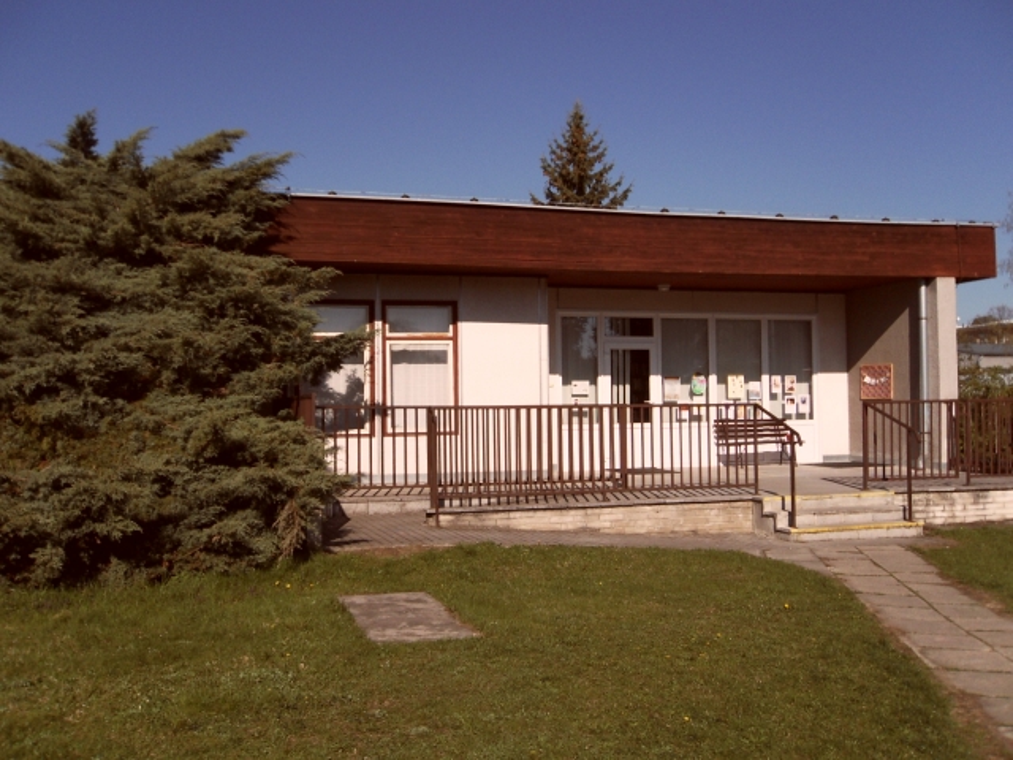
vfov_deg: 40.7
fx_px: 1024
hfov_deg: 52.6
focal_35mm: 35
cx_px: 506
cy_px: 380
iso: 80
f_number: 8.2
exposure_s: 1/350
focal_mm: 6.3
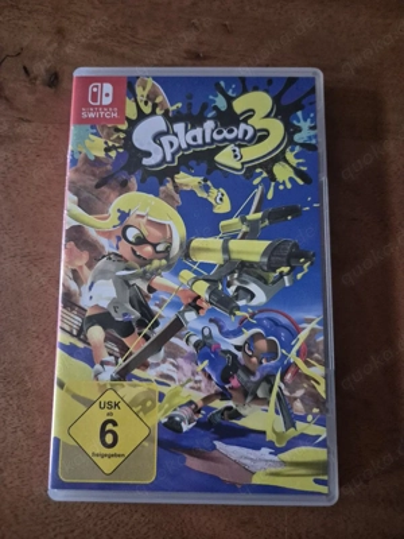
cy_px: 270
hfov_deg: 58.9
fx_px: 358
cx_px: 202
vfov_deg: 73.9
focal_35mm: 23
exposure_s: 1/50
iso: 2000
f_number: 1.8
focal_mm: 5.4
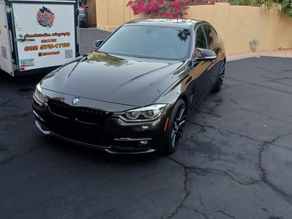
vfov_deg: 45.5
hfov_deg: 58.3
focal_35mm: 31
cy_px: 109
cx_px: 139
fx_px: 262
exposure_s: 1/50
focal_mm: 4.6
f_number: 1.8
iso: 250
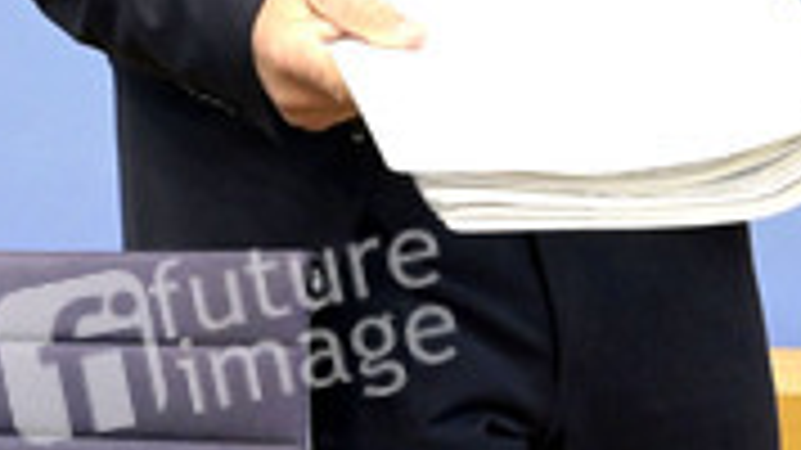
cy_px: -338
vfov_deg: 11.9
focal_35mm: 94
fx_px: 1996
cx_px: 356
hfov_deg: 22.7
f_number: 5.6
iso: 4000
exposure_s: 1/500
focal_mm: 40
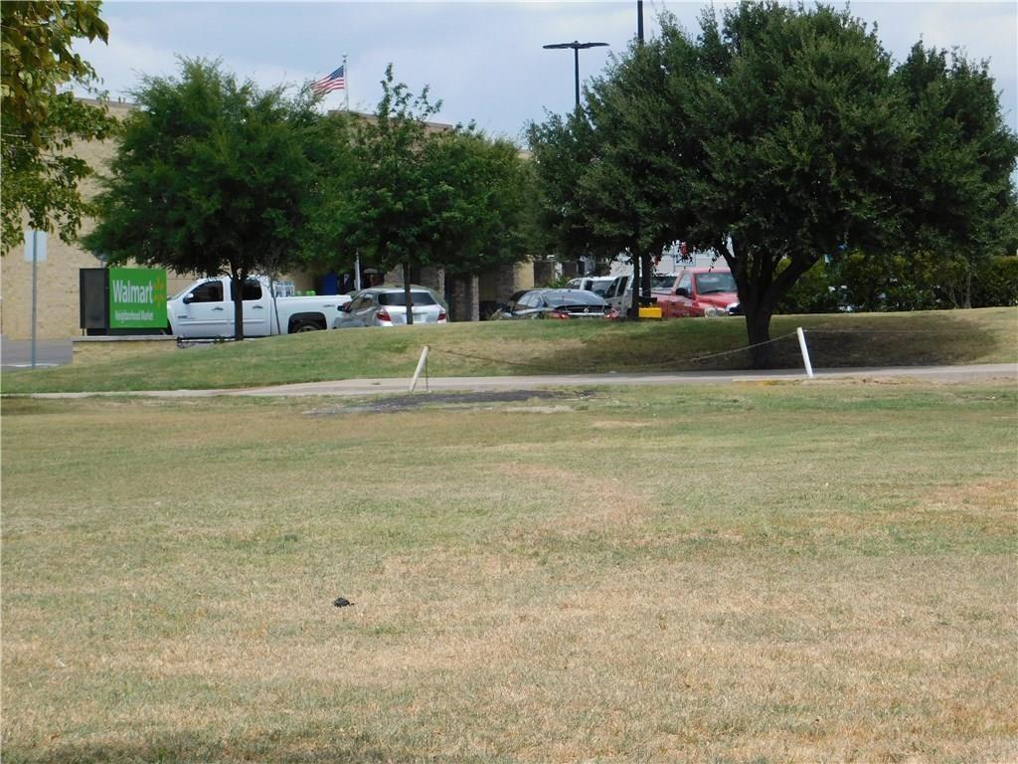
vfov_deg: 10.0
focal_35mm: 148
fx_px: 4352
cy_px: 382
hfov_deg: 13.3
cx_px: 509
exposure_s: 1/500
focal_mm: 26.3
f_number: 5.1
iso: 125
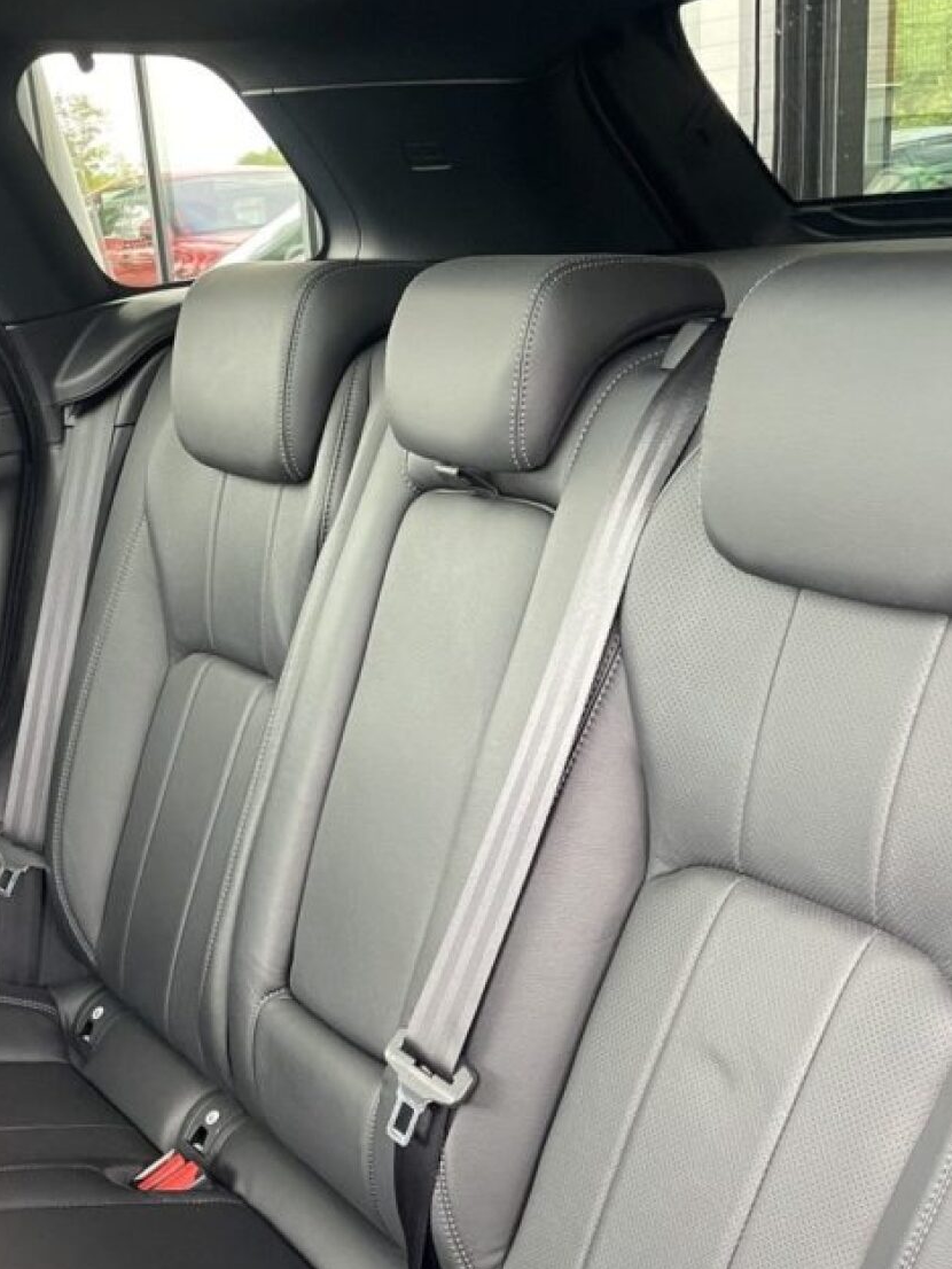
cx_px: 379
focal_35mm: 47
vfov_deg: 37.9
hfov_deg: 30.8
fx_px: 1723
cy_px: 1126
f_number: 1.6
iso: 320
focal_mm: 4.2
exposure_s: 1/60
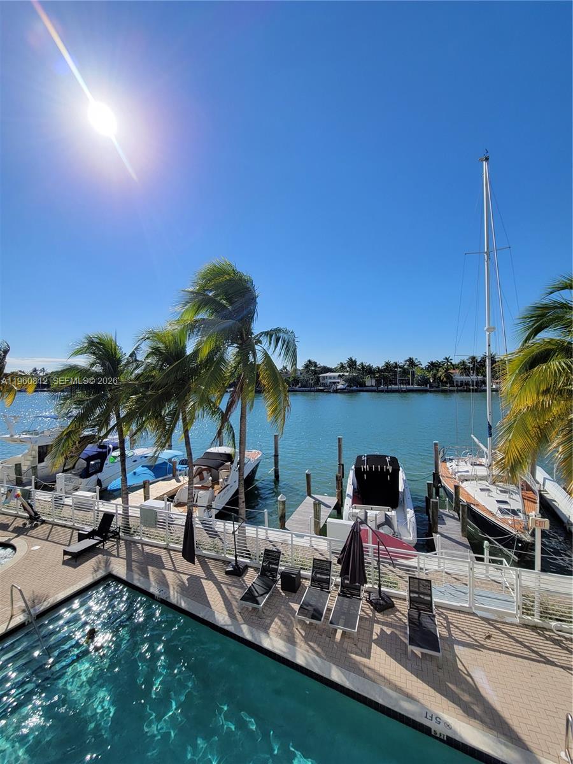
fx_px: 287
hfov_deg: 89.9
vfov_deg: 106.2
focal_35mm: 13
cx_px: 286
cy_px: 382
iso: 50
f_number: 2.2
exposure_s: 1/2169
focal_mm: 2.2
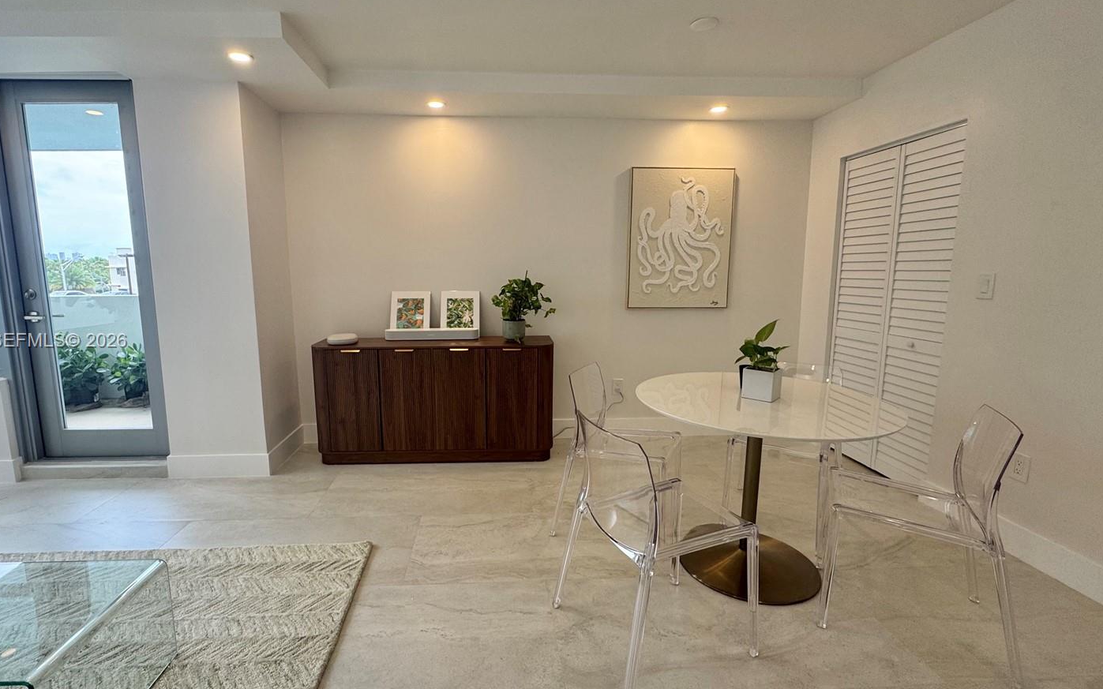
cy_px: 342
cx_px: 512
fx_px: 511
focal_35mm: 17
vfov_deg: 68.0
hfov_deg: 94.2
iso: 64
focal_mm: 2.22
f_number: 2.2
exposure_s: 1/99
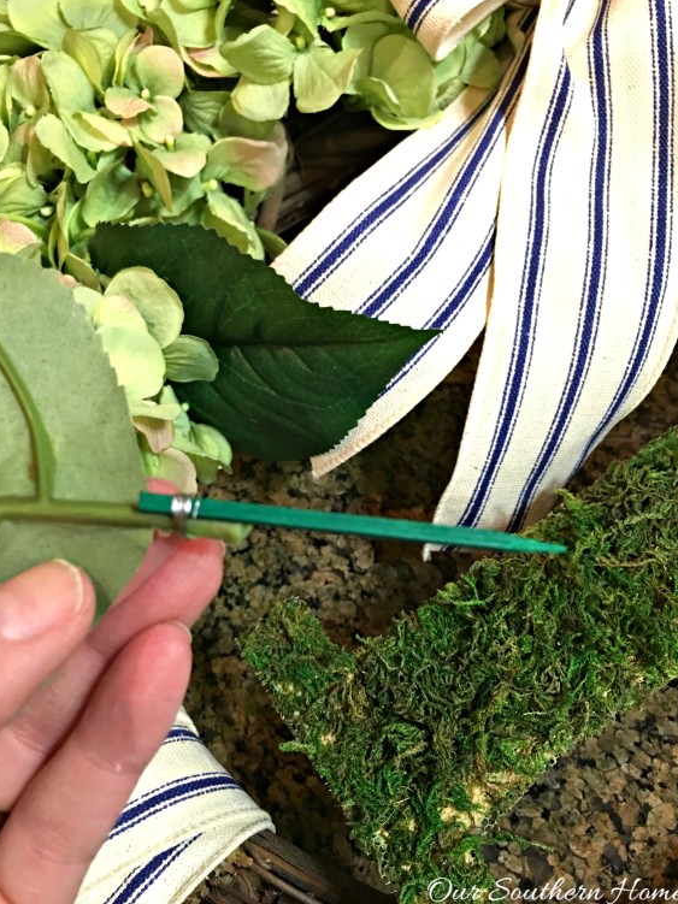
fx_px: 862
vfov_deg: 55.3
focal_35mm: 33
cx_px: 322
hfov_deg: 42.9
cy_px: 427
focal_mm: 4.15
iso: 80
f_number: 2.2
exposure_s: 1/10
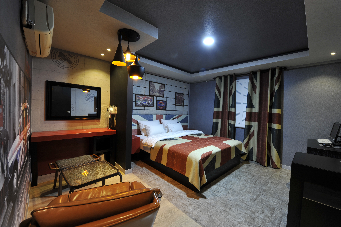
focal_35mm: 14
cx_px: 170
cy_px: 114
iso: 400
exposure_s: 1/2.5
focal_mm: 14
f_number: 8
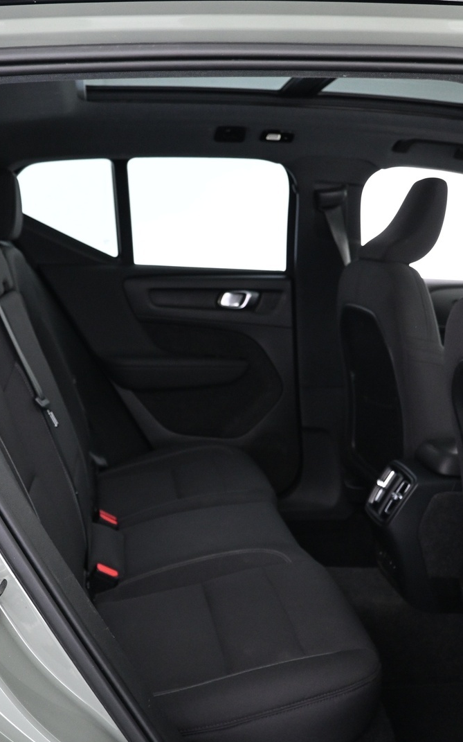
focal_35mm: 37
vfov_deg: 52.8
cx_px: 163
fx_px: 747
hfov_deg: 34.2
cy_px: 373
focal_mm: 16
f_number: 3.5
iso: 1600
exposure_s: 1/15
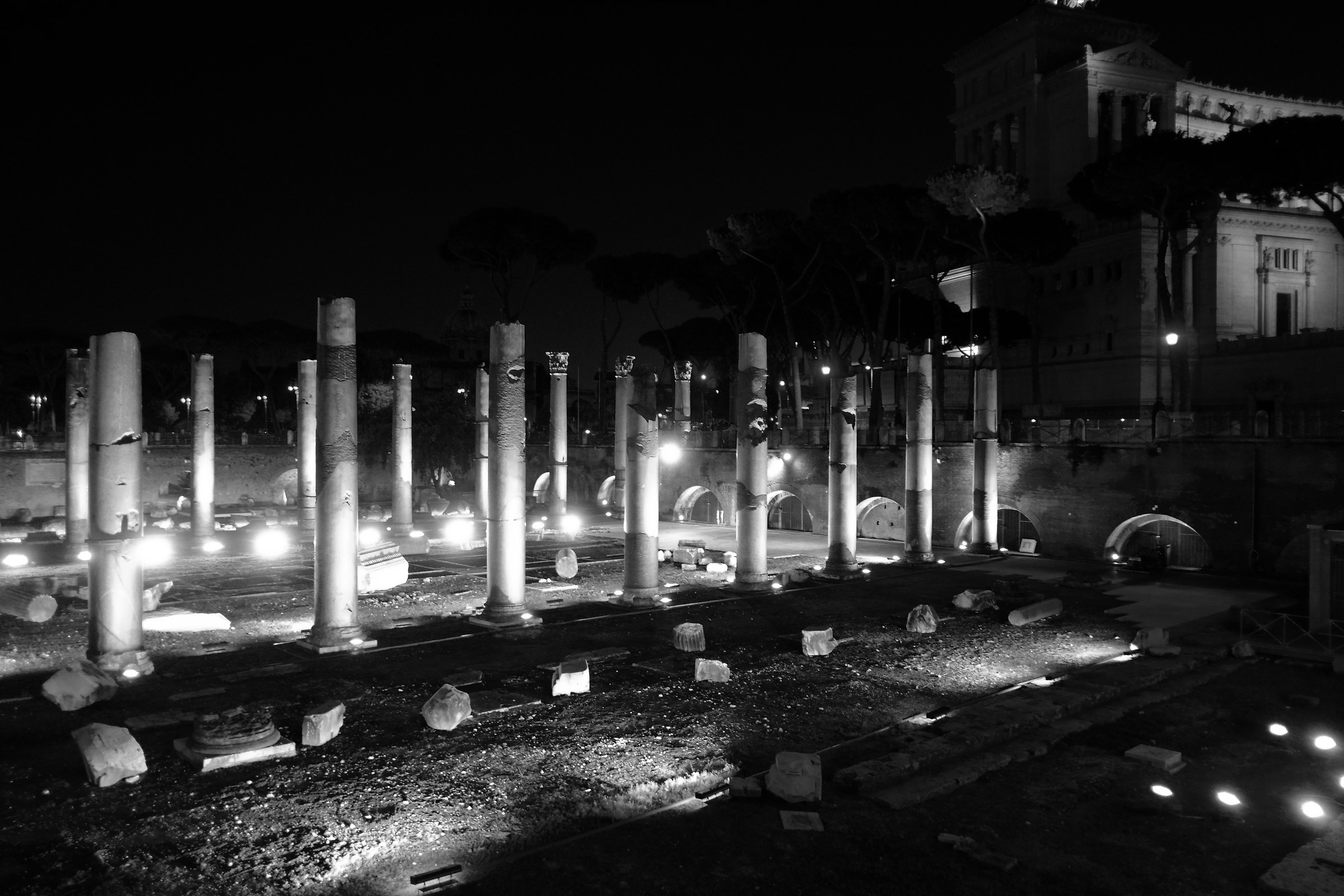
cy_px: 448
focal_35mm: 27
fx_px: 1008
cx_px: 672
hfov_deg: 67.4
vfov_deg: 47.9
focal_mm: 18
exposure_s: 1/26
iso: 1600
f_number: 2
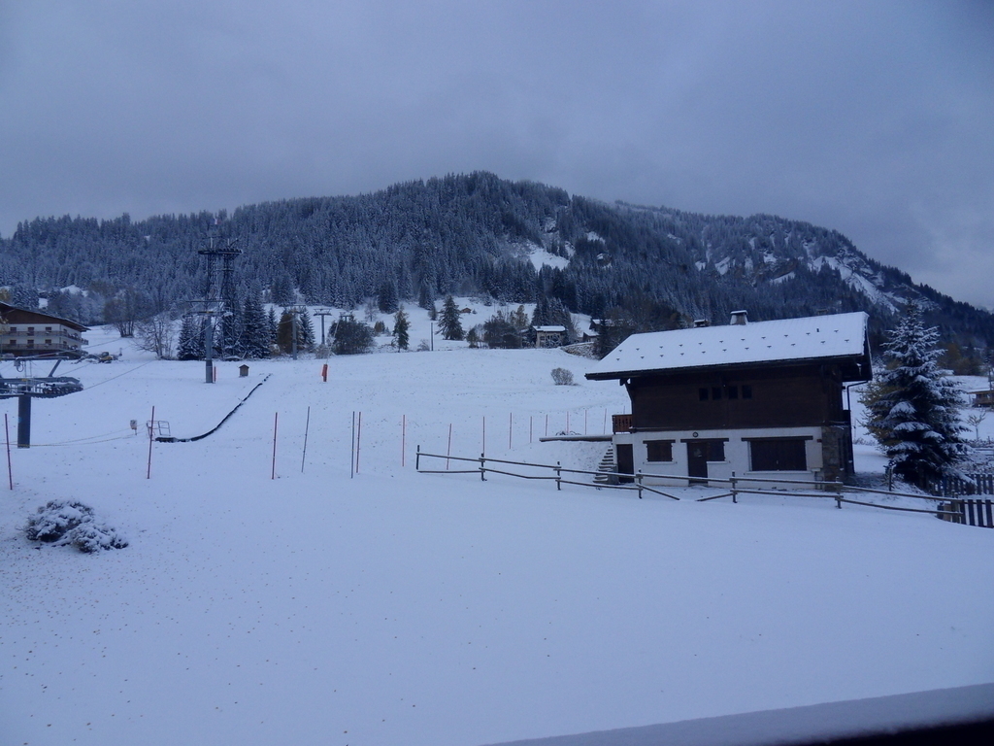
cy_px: 373
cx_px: 497
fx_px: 689
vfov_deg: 56.8
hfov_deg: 71.6
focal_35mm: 24
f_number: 7.5
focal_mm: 4.2
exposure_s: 1/180
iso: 80
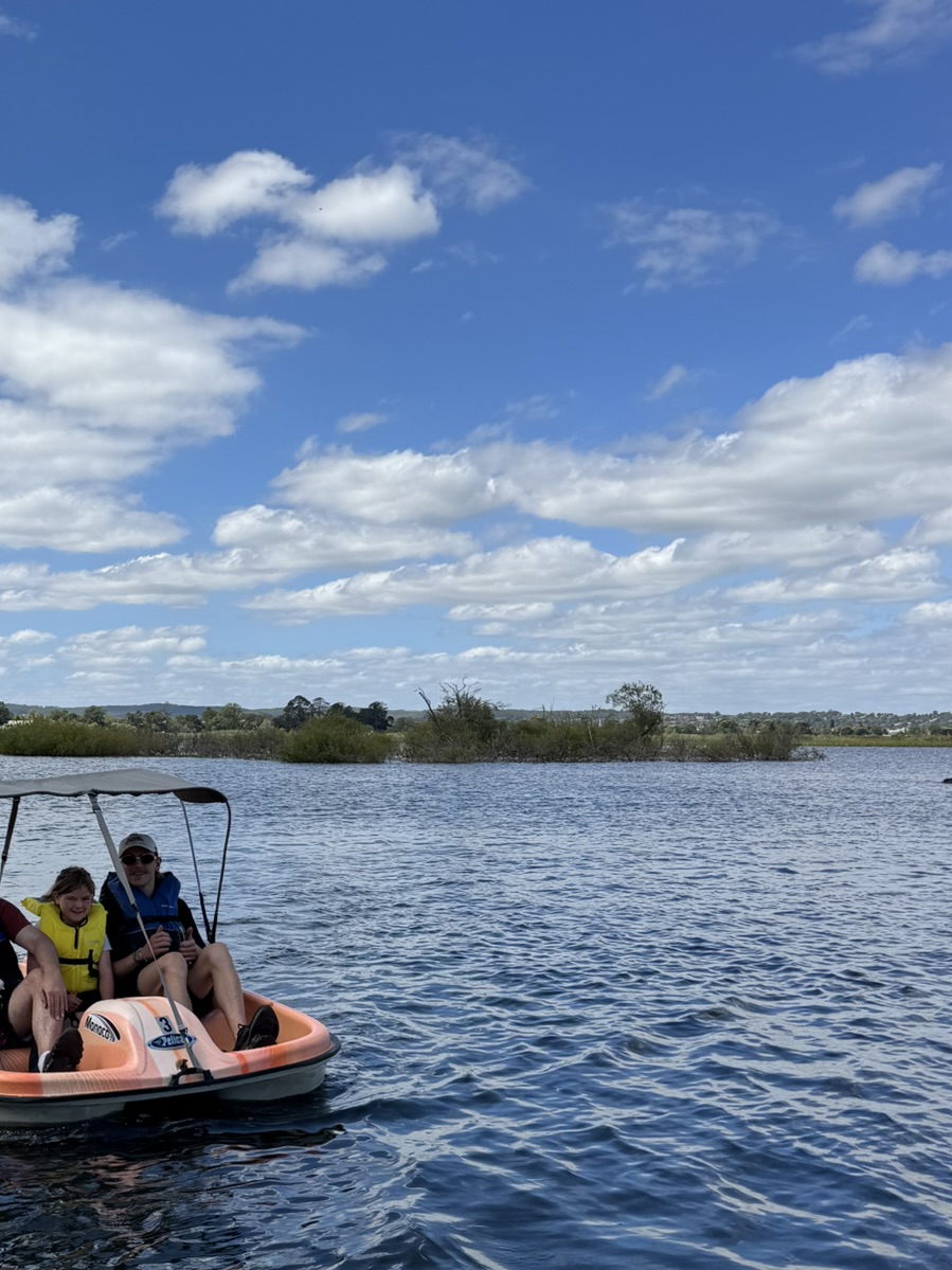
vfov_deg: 45.3
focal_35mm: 41
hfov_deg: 34.4
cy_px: 813
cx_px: 237
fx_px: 1504
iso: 80
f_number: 1.78
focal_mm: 6.76
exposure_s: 1/5814
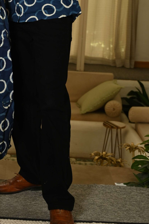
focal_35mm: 90
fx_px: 559
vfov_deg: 22.1
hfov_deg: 15.1
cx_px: 25
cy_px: 18
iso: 320
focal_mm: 44
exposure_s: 1/160
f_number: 5
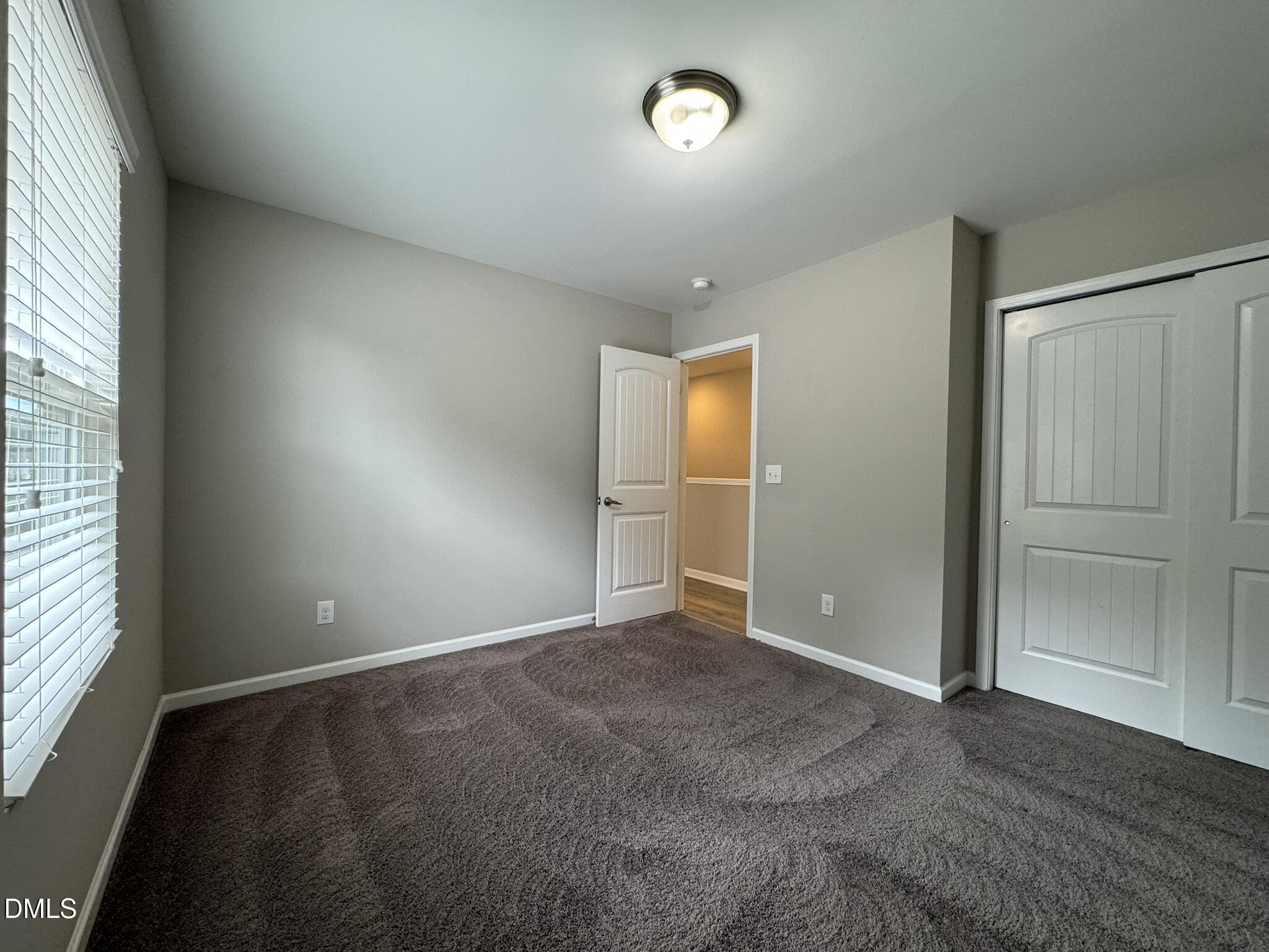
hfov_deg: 102.1
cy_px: 476
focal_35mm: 14
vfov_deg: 85.7
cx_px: 634
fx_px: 513
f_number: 2.2
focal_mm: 2.22
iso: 200
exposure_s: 1/60
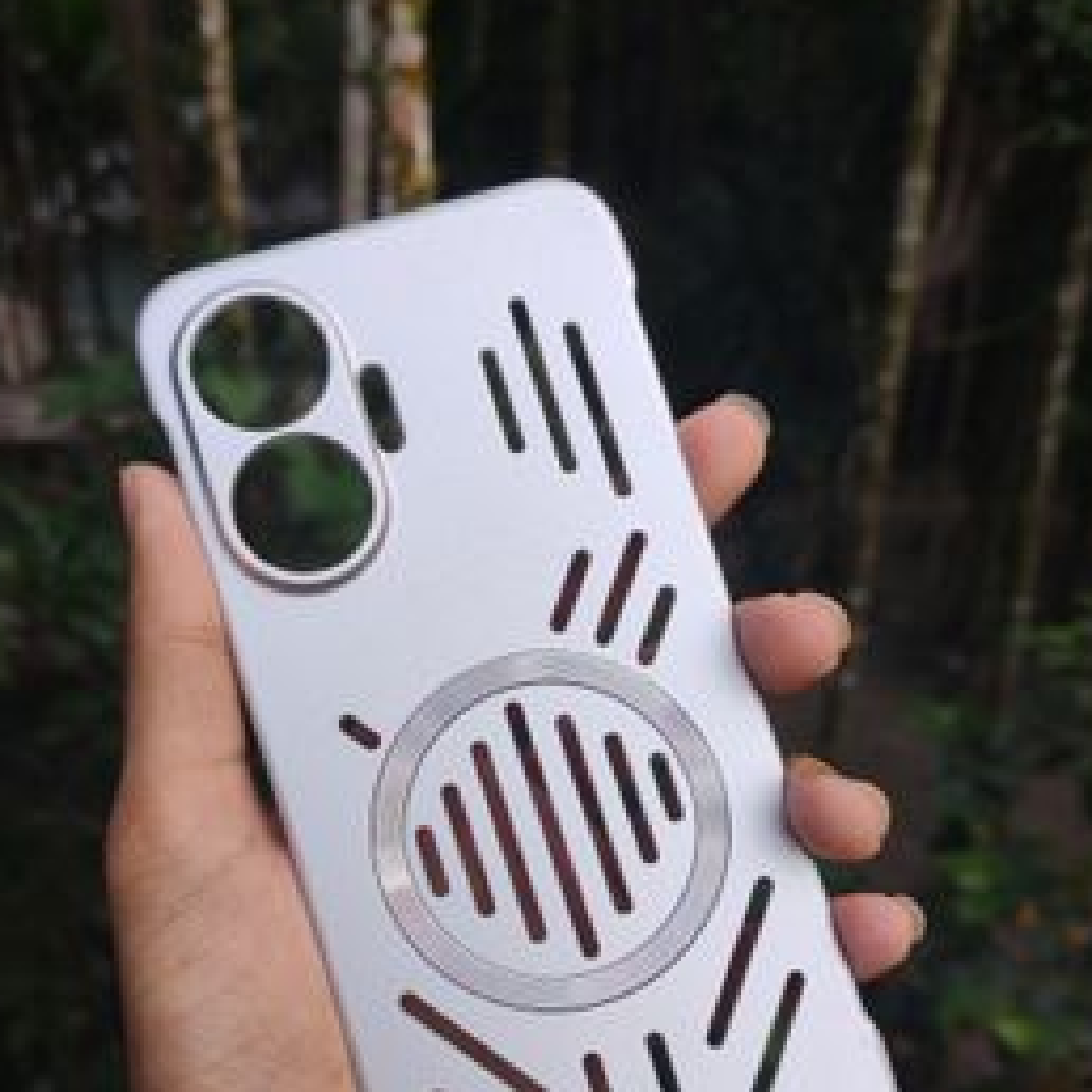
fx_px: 1321
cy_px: 791
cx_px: 499
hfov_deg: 44.9
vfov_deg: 43.8
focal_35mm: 37
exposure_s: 1/130
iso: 50
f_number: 1.95
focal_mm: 5.52
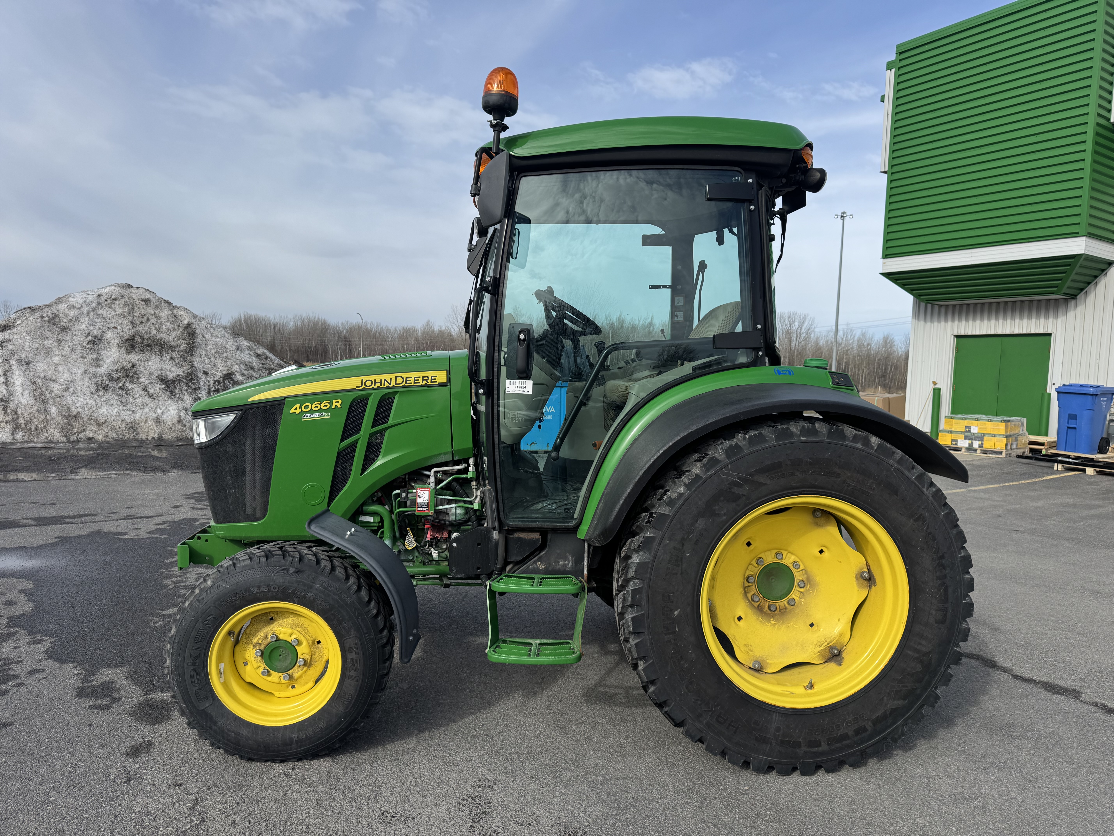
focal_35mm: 24
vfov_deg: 56.8
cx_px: 557
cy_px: 418
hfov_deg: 71.6
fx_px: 772
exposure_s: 1/4310
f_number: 1.78
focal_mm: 6.76
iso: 80
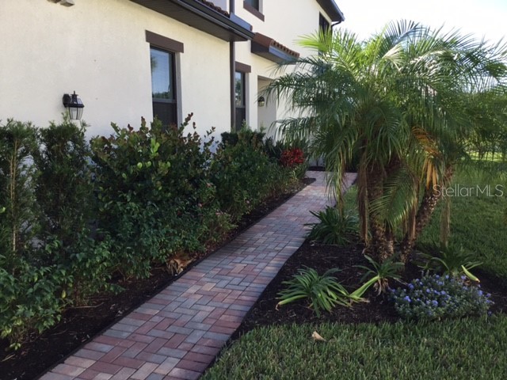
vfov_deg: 45.4
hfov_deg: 58.4
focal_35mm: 31
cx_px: 254
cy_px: 190
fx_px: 454
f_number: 2.4
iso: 25
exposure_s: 1/313
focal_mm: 3.3
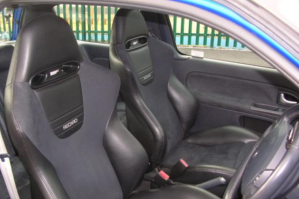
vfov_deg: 35.9
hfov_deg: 51.9
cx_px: 147
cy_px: 104
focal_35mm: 37
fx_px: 307
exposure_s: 1/60.1
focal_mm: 5.8
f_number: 2.8
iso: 97
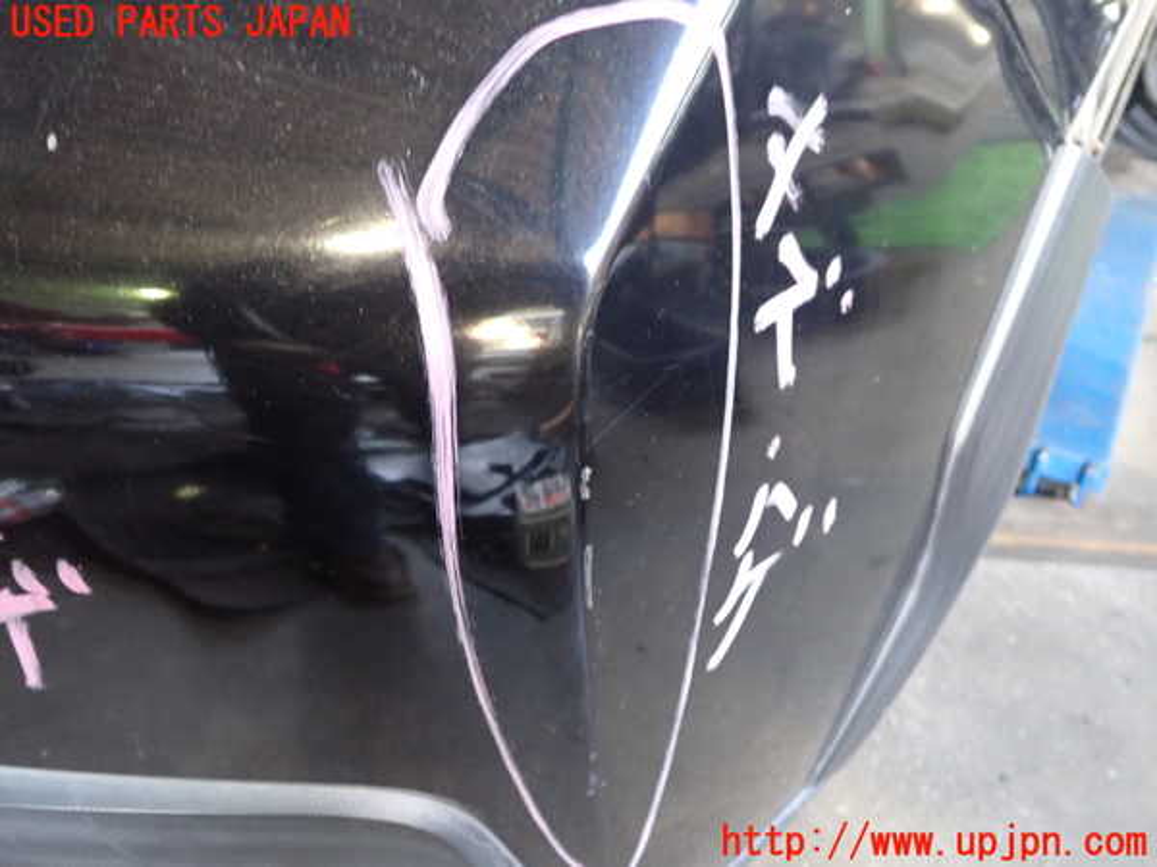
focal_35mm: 30
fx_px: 1003
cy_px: 434
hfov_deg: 60.0
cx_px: 578
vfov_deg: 46.8
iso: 800
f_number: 2.3
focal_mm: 5.4
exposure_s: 1/30
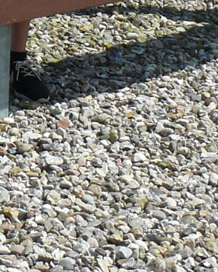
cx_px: -136
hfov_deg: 7.7
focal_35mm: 197
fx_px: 1590
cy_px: -136
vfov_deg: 9.5
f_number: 5.6
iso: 100
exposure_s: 1/400
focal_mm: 6
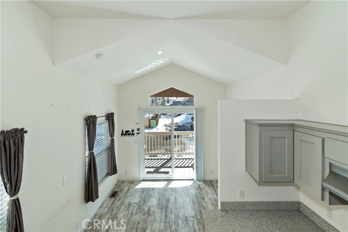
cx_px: 174
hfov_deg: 100.4
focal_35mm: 15
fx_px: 145
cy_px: 116
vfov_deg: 77.4
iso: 100
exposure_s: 1/30
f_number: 8
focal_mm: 10
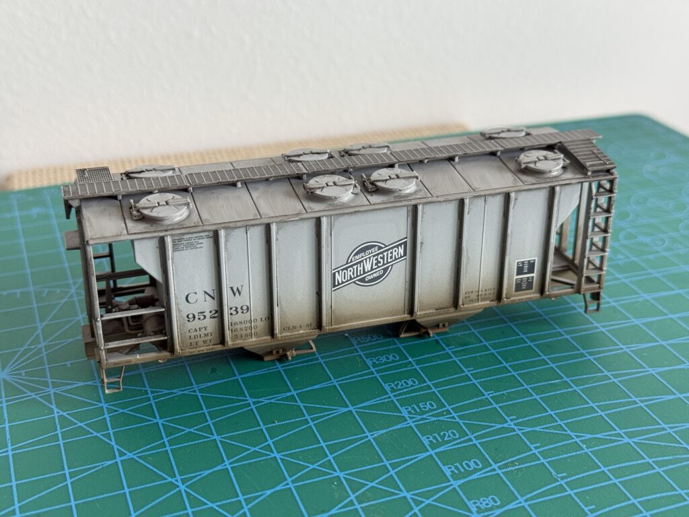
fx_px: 955
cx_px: 344
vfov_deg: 30.3
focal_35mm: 48
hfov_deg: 39.7
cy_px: 258
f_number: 1.78
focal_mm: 6.76
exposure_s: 1/50
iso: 64
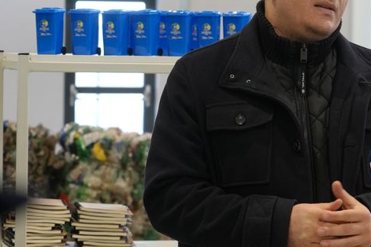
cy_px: 103
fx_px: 1793
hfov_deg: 11.7
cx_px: 325
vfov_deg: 7.9
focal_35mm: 174
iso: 2500
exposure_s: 1/160
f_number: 5.6
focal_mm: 80
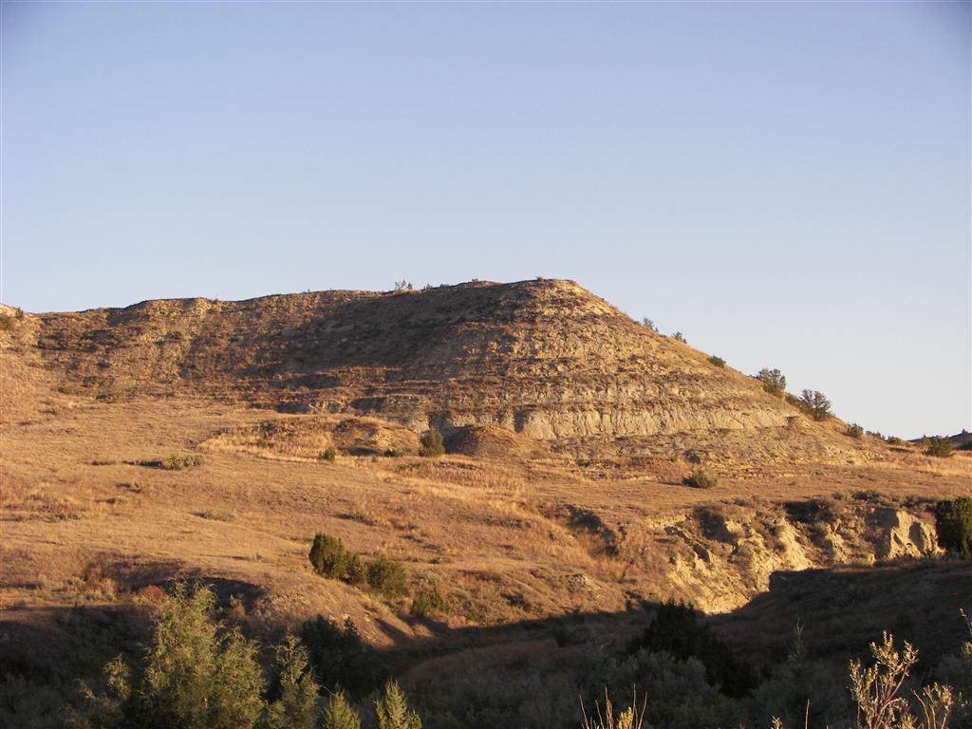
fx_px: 2331
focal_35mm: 83
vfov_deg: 17.8
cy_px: 364
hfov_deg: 23.6
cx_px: 486
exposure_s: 1/400
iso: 64
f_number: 2.8
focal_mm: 13.8
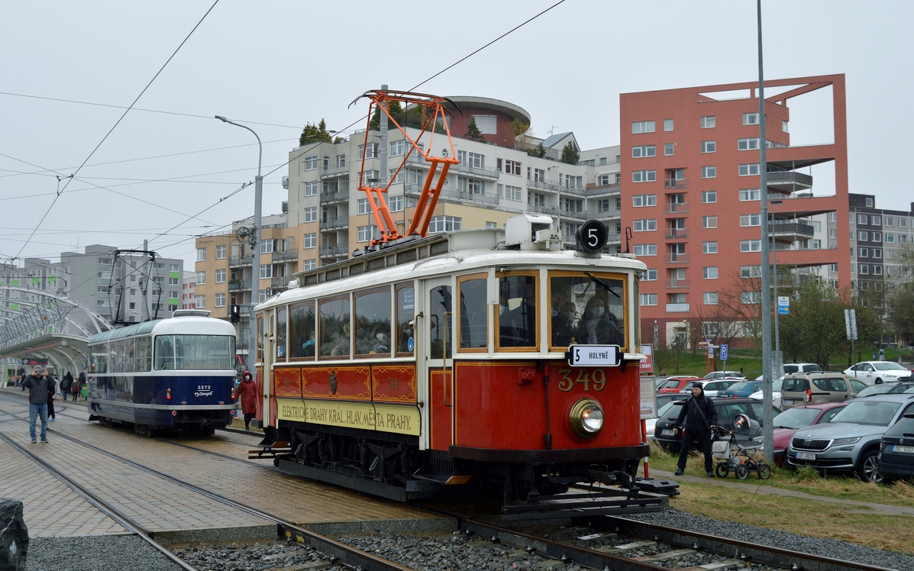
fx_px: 1071
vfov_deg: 29.9
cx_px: 457
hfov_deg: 46.2
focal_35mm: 43
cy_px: 277
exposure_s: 1/200
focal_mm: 28
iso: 200
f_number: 7.1
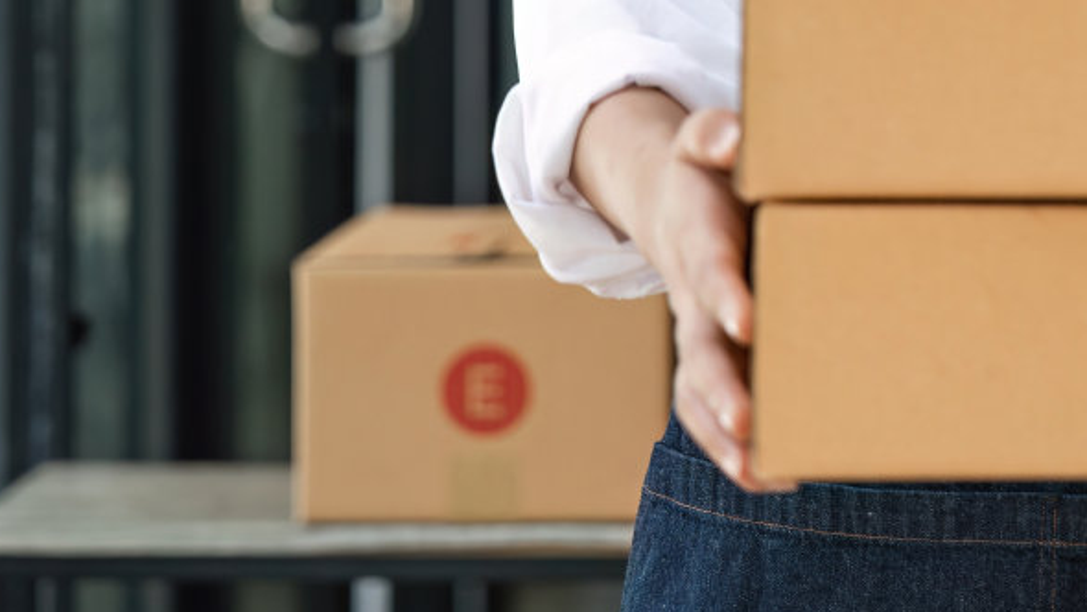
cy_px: -329
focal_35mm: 199
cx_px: 1107
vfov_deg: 6.0
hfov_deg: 10.7
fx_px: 5736
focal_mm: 70
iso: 400
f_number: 2.8
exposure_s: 1/320
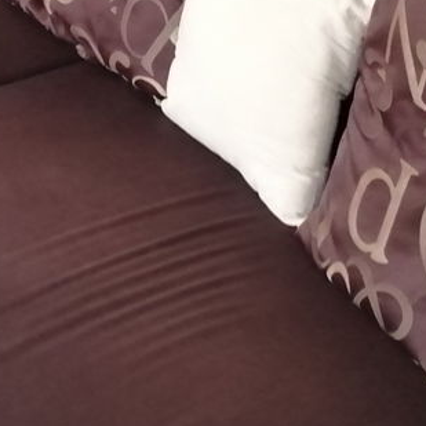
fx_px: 1657
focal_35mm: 119
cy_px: 57
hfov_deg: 14.6
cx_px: 290
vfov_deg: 14.5
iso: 640
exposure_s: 1/50
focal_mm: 3.62
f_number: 1.8
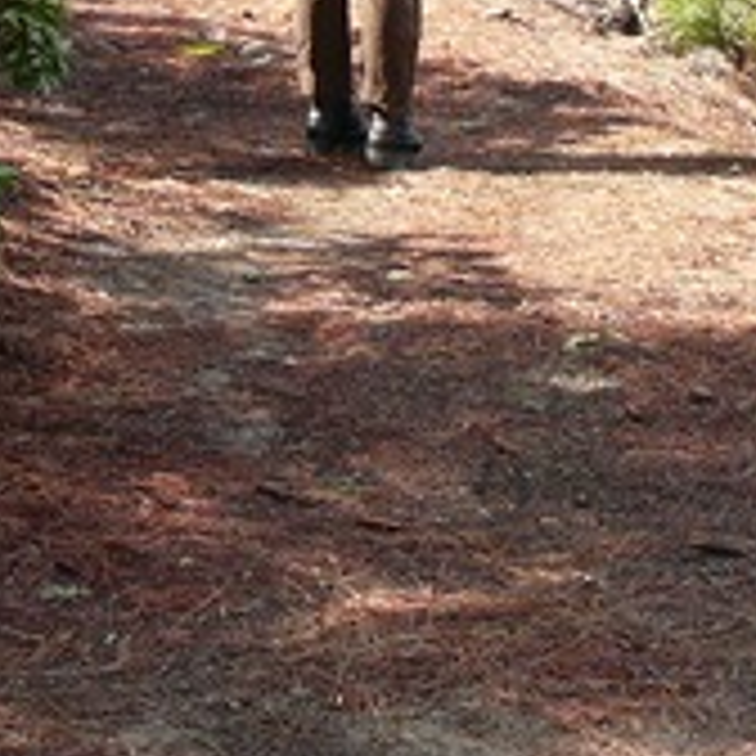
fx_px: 3410
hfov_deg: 12.6
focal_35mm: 138
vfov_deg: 11.7
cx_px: 140
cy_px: -608
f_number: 2.8
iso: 100
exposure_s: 1/125
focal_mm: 7.4
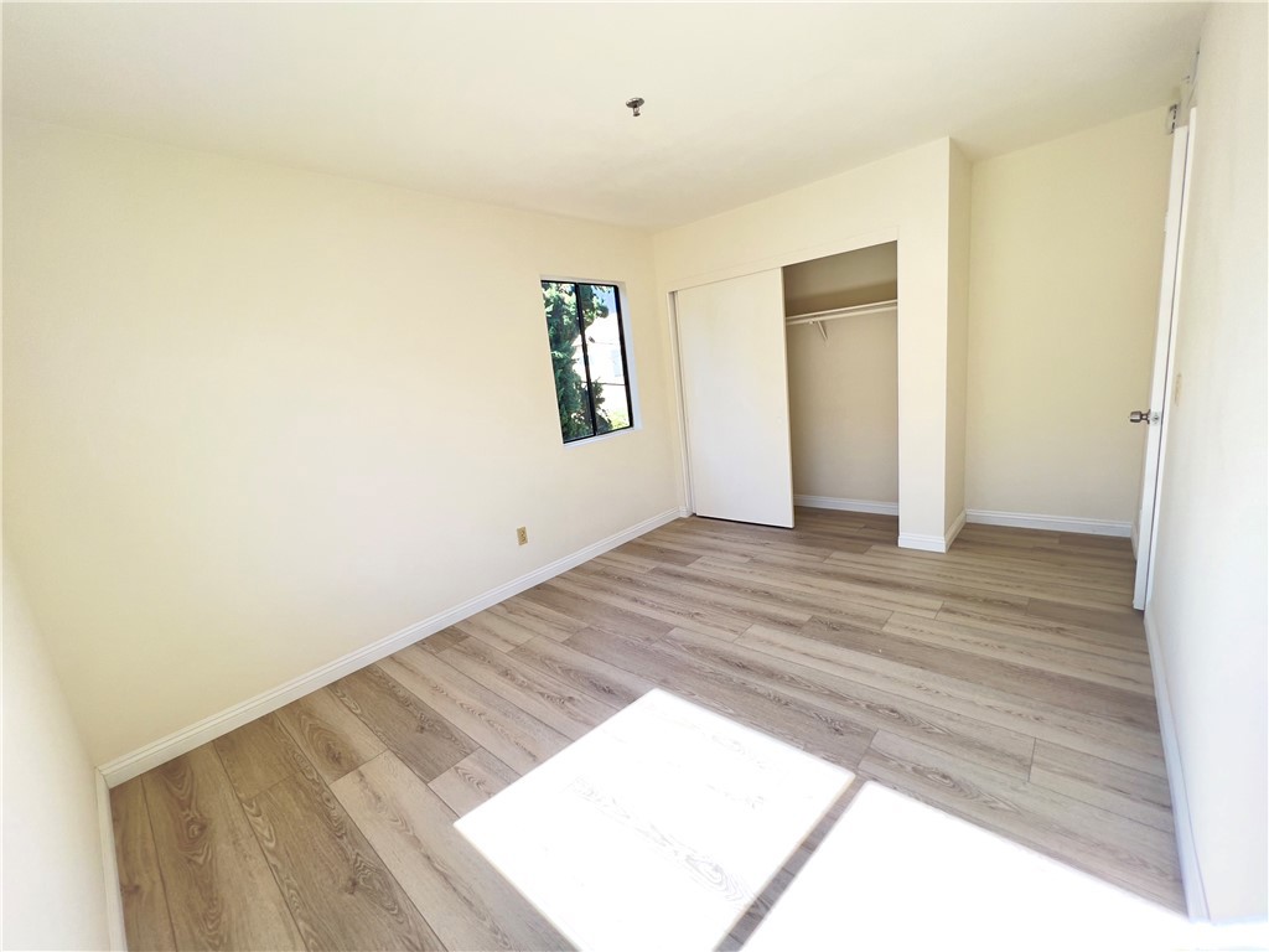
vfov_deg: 89.9
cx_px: 634
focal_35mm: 13
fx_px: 477
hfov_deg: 106.2
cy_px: 476
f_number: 1.8
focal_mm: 1.57
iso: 32
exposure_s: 1/174
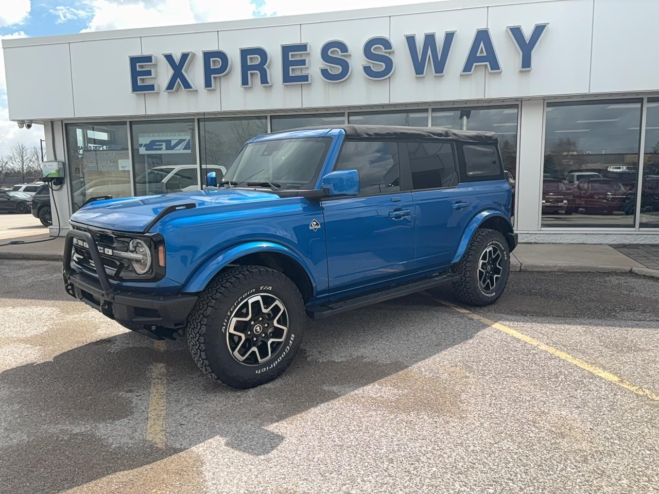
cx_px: 330
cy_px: 247
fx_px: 495
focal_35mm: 26
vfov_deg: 53.1
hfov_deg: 67.3
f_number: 1.6
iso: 32
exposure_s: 1/2747
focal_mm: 5.96
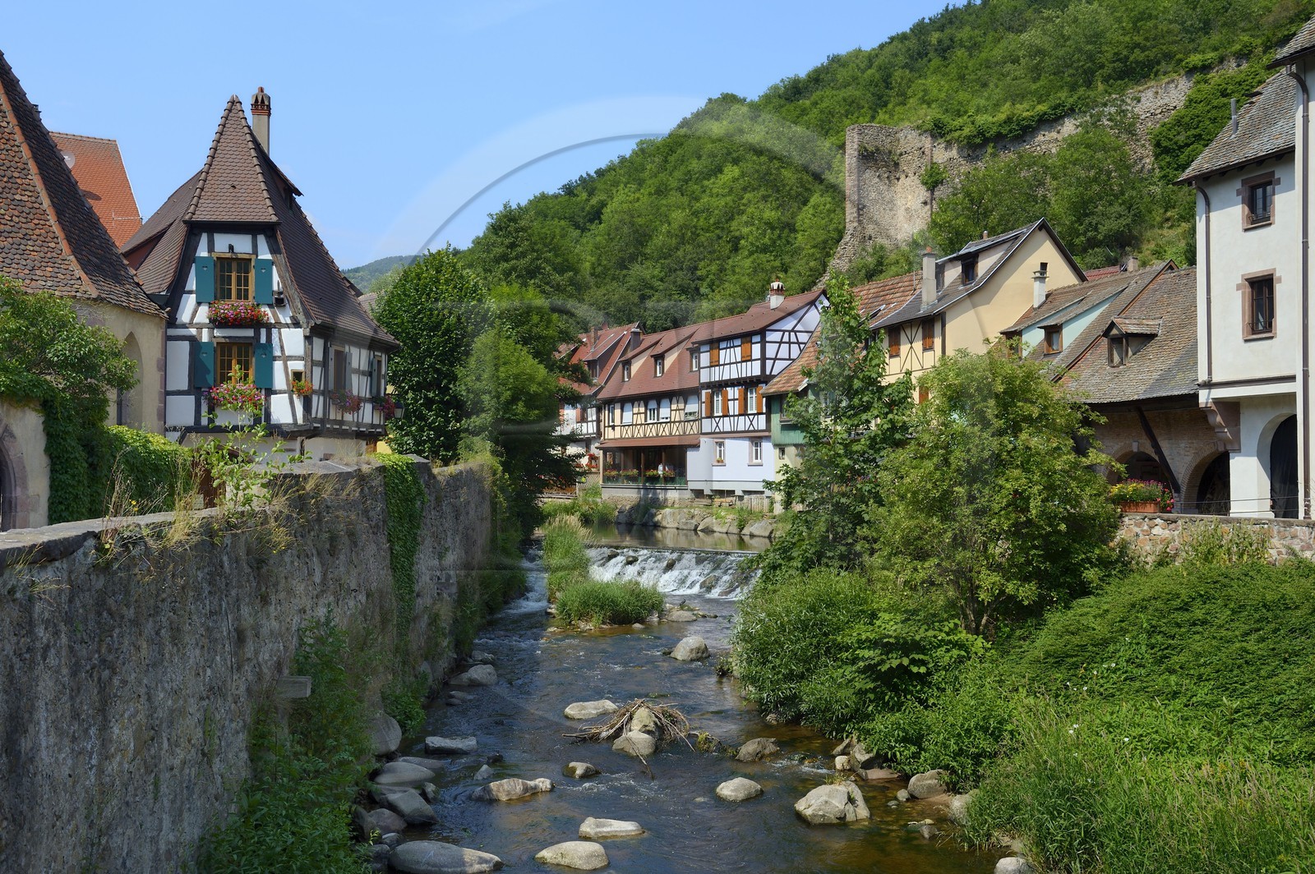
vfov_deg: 36.8
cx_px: 658
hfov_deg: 53.2
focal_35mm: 36
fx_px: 1314
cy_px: 437
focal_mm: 36
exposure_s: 1/250
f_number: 10
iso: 200
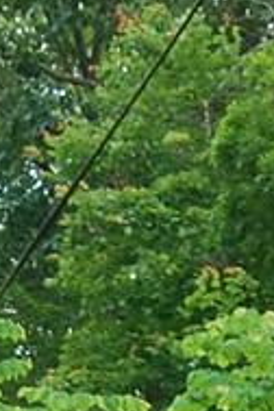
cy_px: 1298
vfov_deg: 5.2
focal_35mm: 374
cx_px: -67
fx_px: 4274
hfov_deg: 3.7
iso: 200
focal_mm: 23
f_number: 8
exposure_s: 1/60
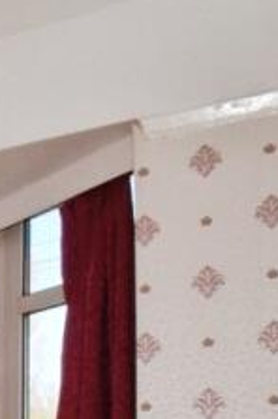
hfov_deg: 11.4
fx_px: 802
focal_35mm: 69
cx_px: -554
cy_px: 512
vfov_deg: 25.9
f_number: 22
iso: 1000
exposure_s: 1/60
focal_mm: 10
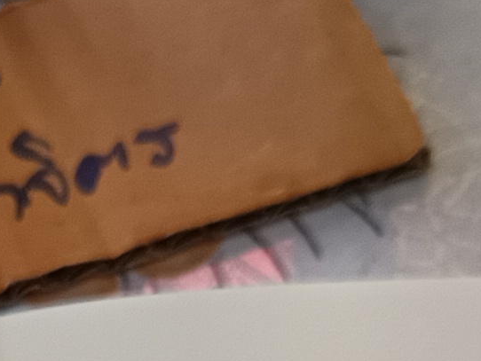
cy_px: 1155
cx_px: 59
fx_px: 2461
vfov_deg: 7.3
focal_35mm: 177
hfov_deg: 11.1
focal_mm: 5.31
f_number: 1.7
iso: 483
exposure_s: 1/50
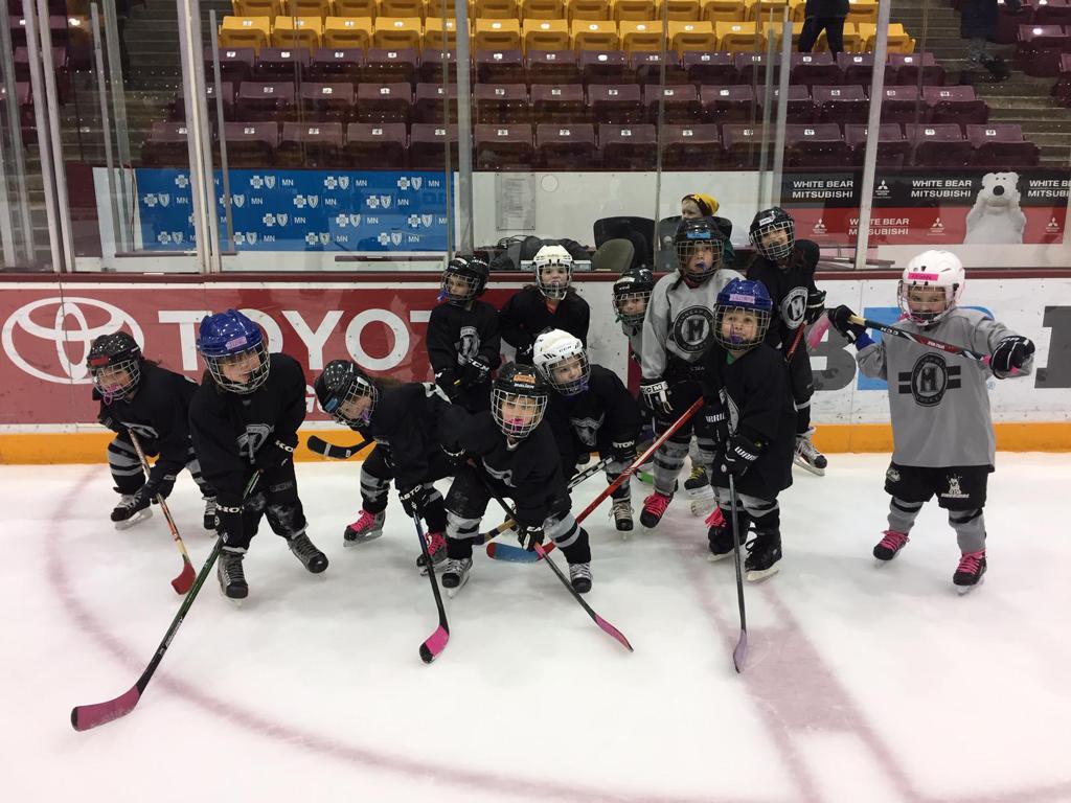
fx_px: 897
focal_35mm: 29
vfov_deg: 48.2
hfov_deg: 61.7
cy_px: 402
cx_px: 536
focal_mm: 4.15
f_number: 2.2
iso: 32
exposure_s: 1/40
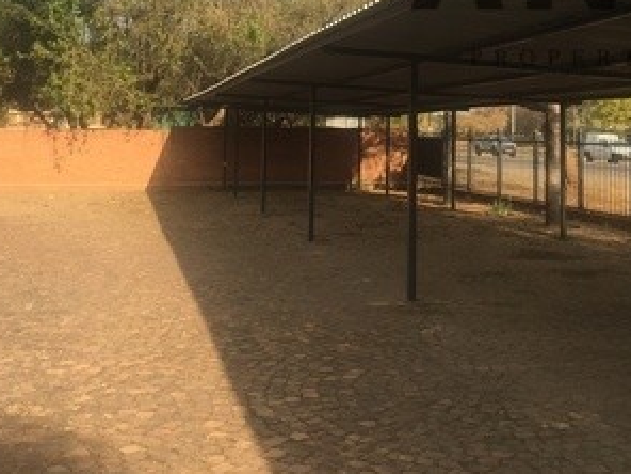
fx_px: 893
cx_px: 365
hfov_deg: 38.8
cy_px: 82
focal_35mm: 49
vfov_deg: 28.9
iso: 25
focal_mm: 4.15
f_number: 2.2
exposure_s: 1/855
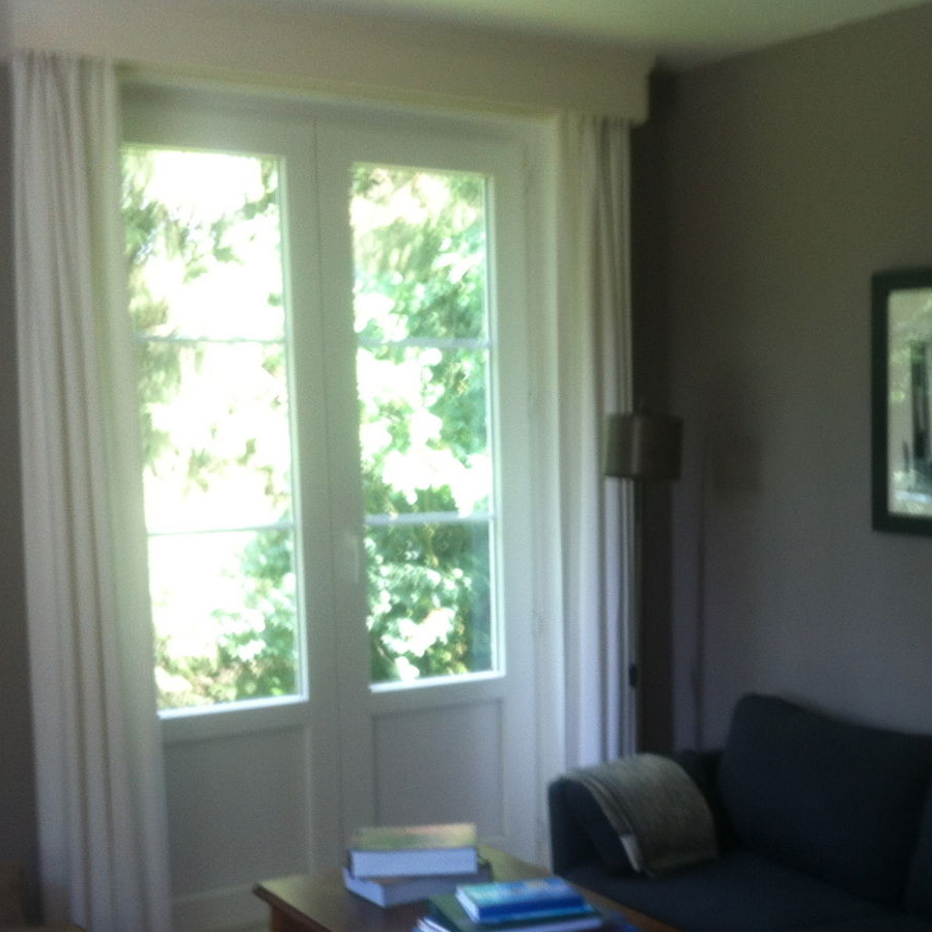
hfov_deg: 30.7
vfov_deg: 30.9
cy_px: 605
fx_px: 1675
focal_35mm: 55
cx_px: 660
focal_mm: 3.85
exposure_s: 1/17
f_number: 2.8
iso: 80
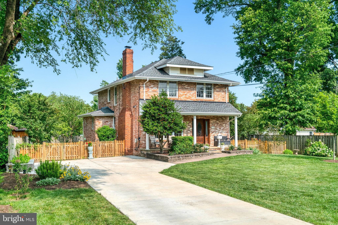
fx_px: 329
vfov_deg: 37.9
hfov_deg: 54.4
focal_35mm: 35
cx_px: 169
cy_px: 112
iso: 800
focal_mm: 35
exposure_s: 1/2500
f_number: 8
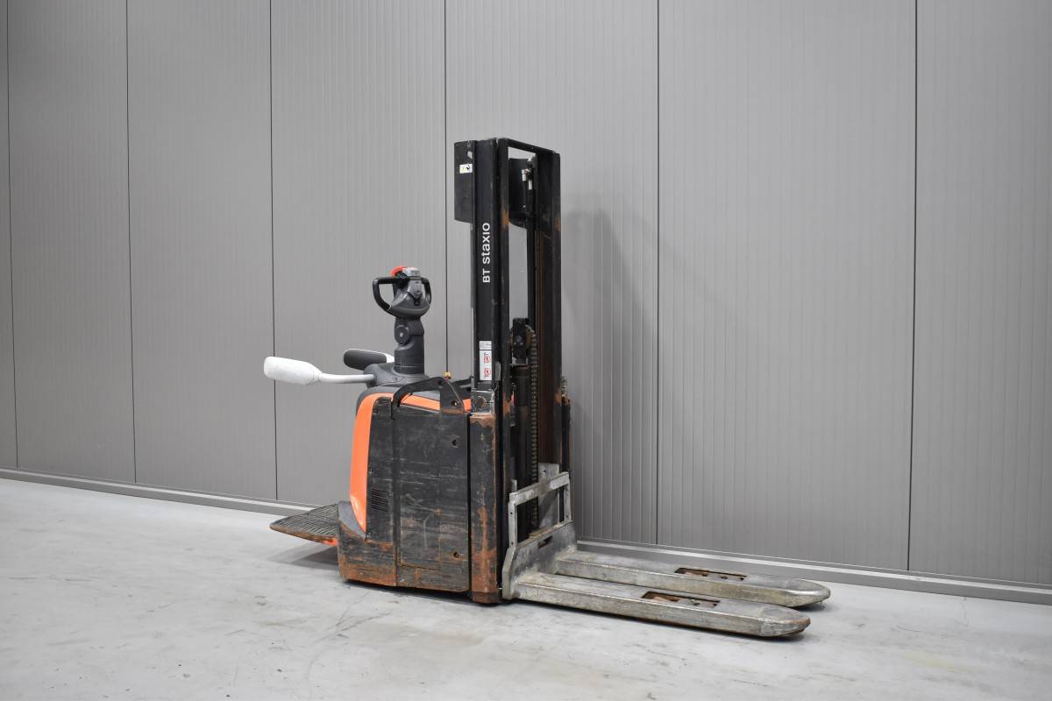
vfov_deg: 38.4
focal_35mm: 34
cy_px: 350
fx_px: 1008
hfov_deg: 55.1
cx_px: 526
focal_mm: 23
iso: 1250
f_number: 4.5
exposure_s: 1/50
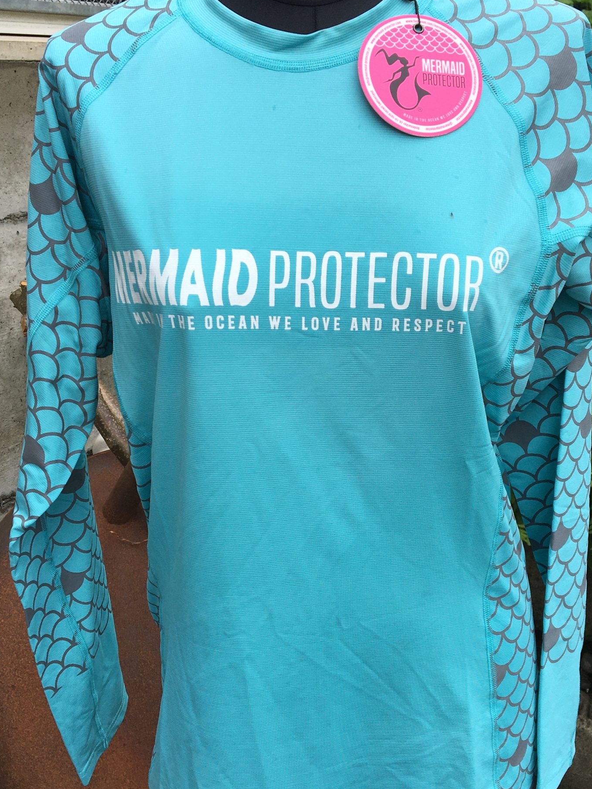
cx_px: 338
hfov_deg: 35.1
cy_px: 419
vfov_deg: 45.8
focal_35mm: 41
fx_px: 935
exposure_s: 1/818
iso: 25
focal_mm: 4.15
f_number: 2.2
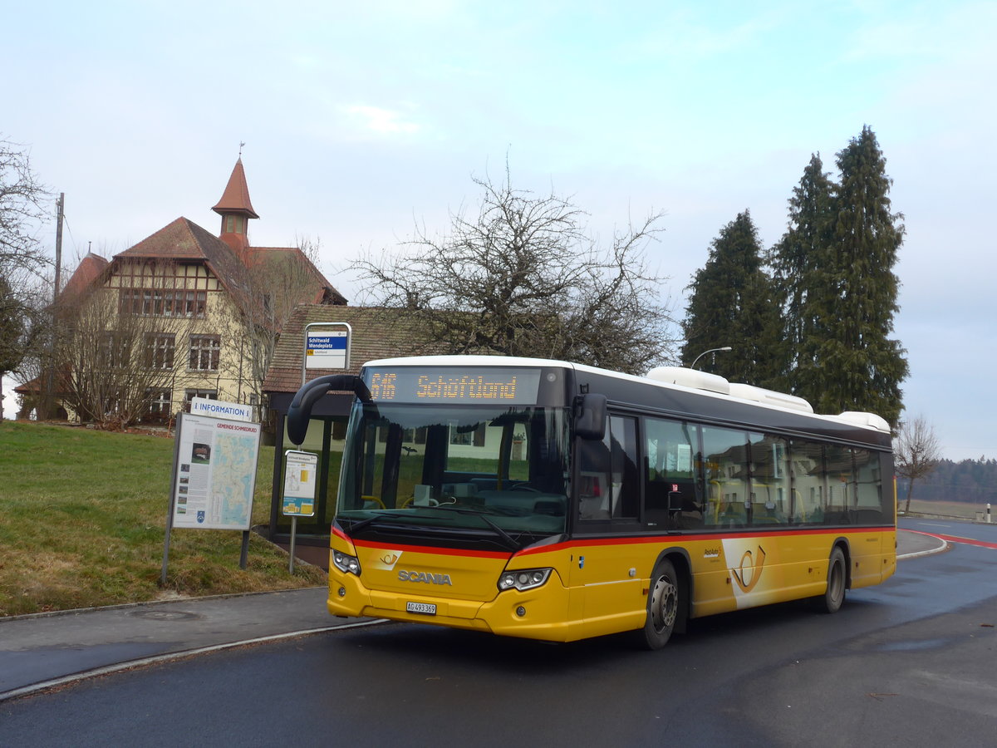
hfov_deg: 41.2
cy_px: 374
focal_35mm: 46
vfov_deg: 31.5
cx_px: 498
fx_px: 1325
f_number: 3
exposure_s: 1/250
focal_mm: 9.5
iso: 80
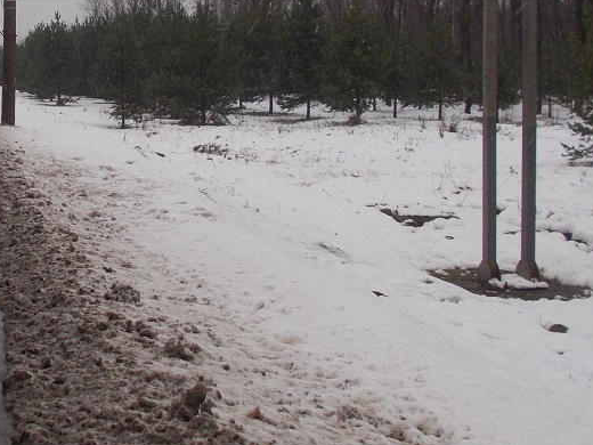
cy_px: 116
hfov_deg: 30.9
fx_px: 1028
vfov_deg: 24.2
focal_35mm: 60
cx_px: 71
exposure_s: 1/250
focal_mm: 4.6
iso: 80
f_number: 3.2
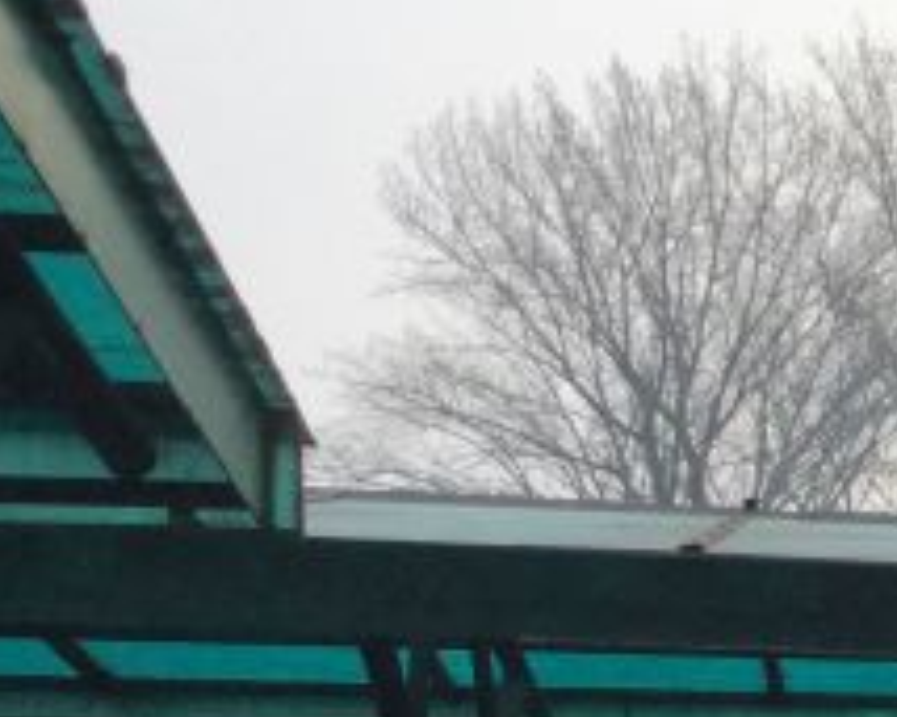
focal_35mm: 113
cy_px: 1019
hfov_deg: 14.7
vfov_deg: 13.0
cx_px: 1664
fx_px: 2999
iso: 25
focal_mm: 3.3
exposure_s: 1/382
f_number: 2.4
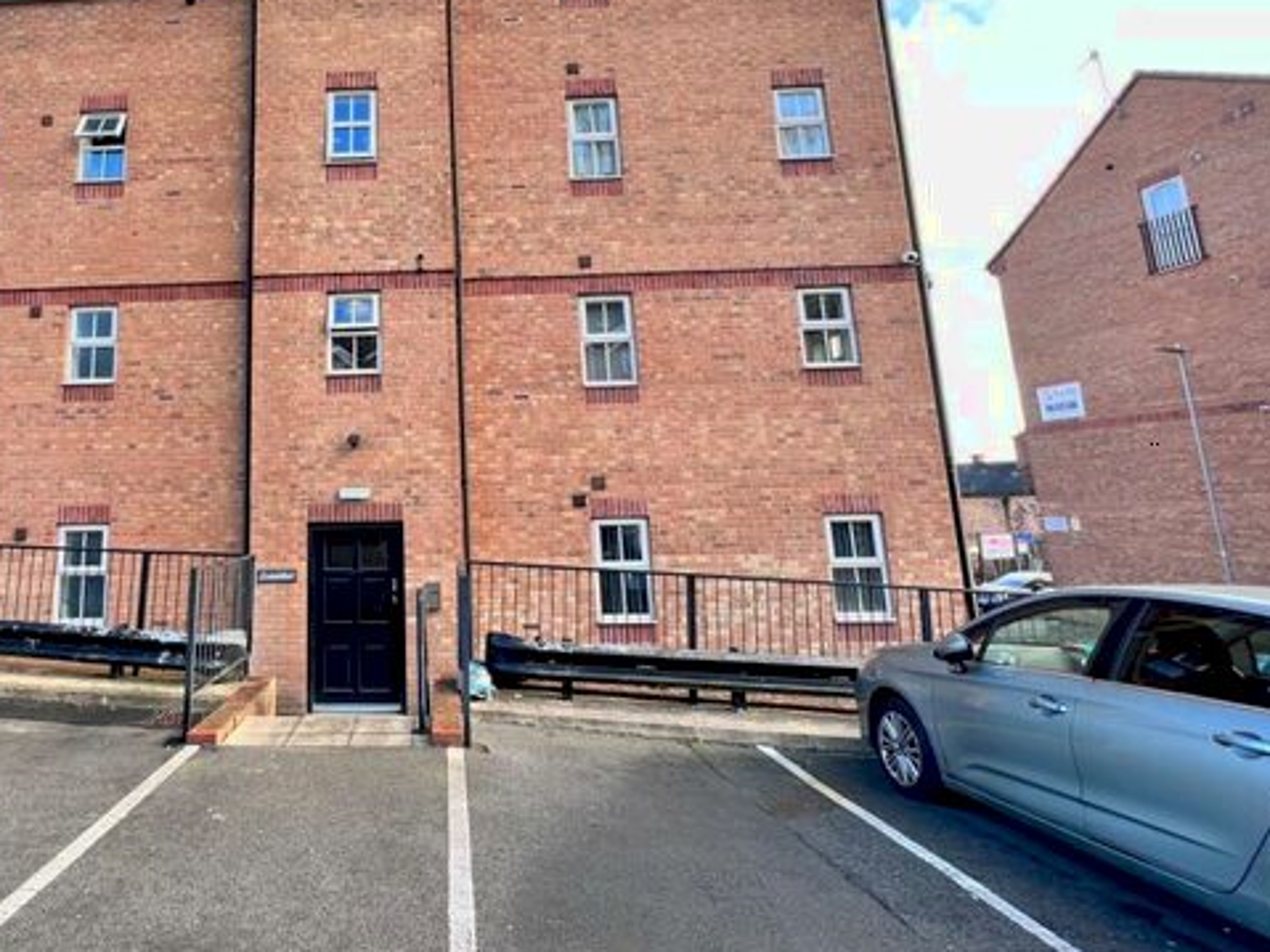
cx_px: 390
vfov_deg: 67.6
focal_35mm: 19
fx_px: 697
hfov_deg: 80.8
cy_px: 359
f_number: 1.8
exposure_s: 1/138
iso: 32
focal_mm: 1.57
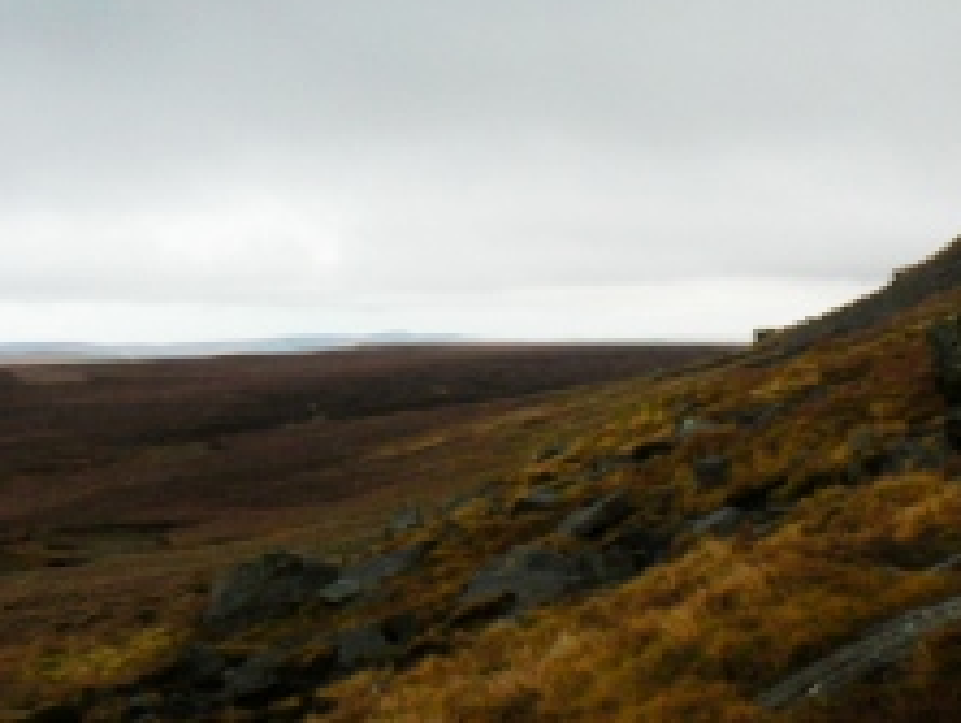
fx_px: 1945
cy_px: 403
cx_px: 892
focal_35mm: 70
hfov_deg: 26.7
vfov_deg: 21.0
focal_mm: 6
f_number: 4.5
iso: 80
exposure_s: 1/125
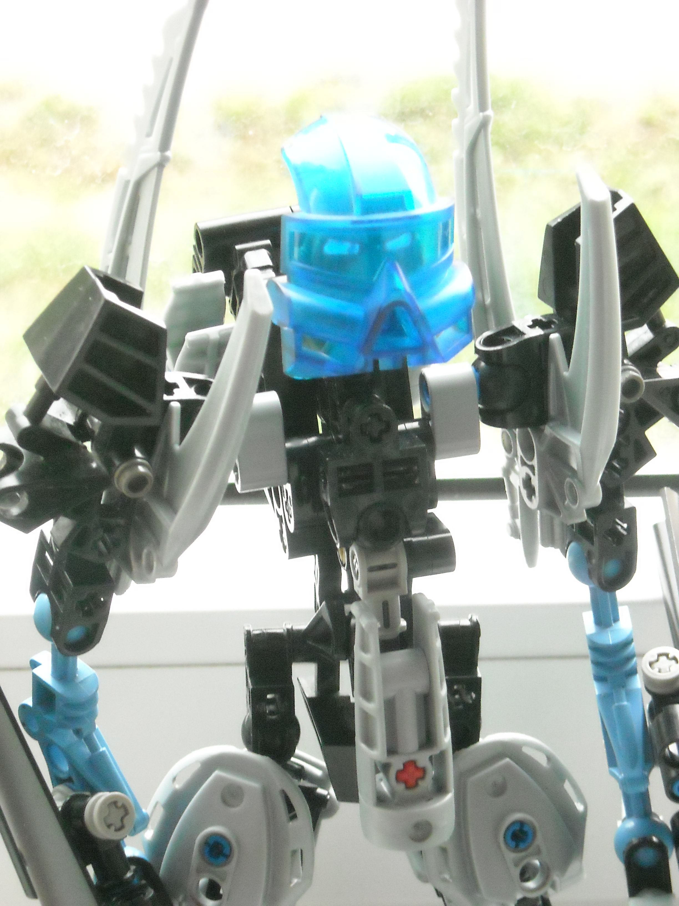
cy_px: 453
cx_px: 340
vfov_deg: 18.7
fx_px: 2746
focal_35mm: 105
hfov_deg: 14.1
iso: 800
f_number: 4.7
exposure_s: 1/141
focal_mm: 17.1
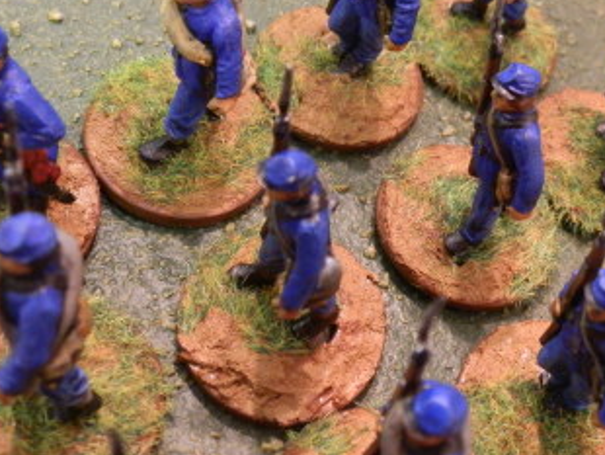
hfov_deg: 33.5
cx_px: 400
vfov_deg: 25.2
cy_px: 84
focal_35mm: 57
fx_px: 997
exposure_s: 1/8
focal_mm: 5.96
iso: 320
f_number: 3.2
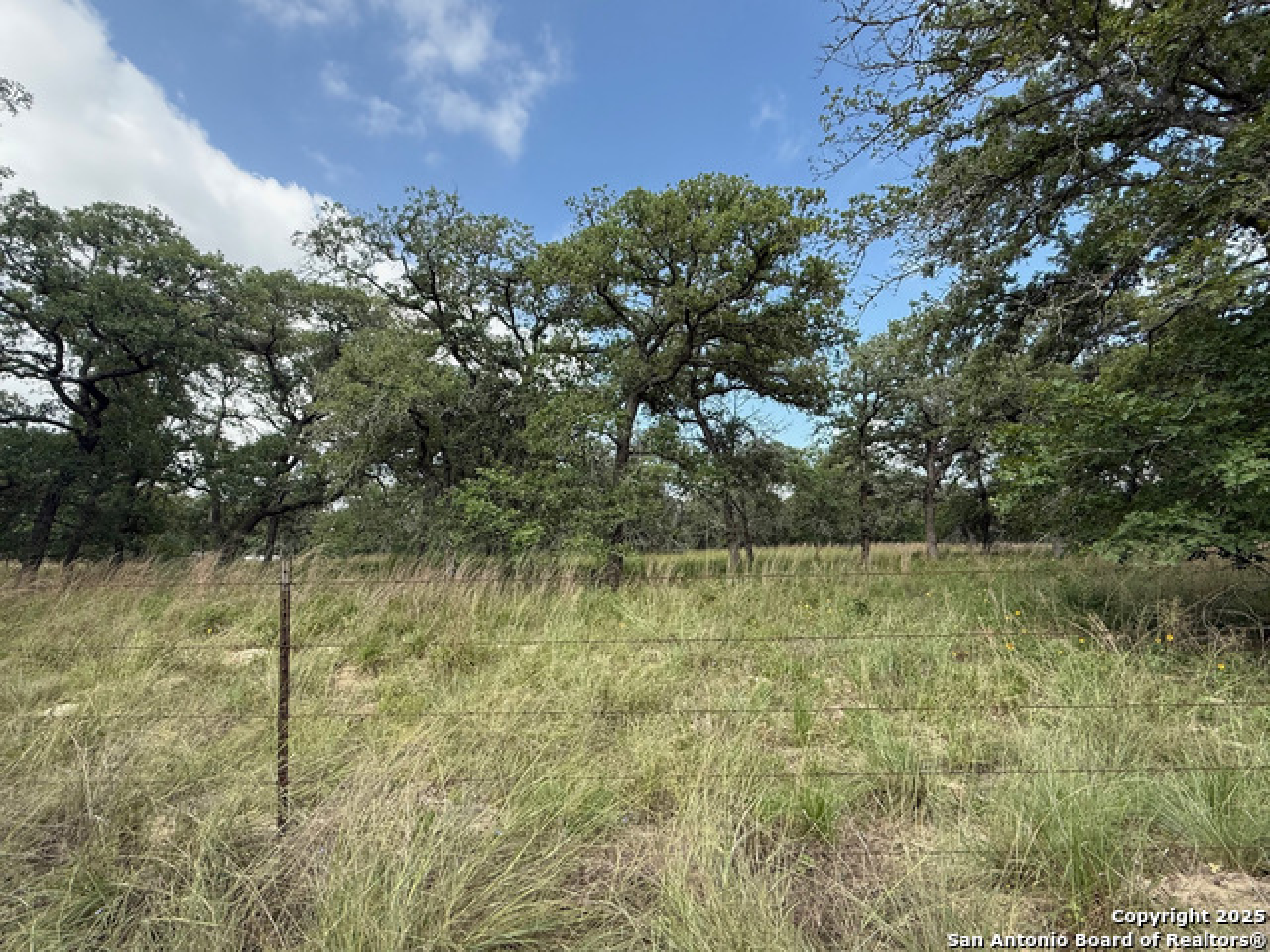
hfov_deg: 102.1
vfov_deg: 85.7
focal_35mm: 14
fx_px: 514
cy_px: 476
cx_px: 635
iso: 64
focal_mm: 2.22
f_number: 2.2
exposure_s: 1/809
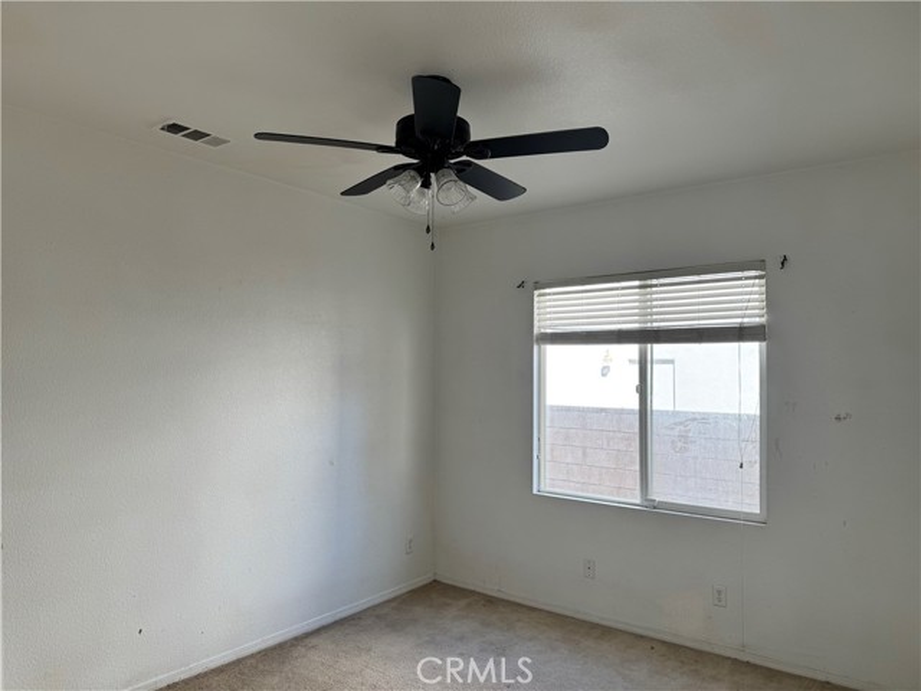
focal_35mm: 24
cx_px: 460
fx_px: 639
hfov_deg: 71.6
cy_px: 346
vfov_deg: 56.8
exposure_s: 1/200
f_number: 1.78
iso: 80
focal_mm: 6.76
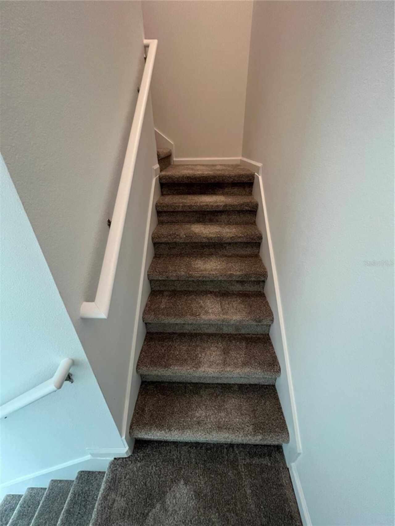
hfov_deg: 89.9
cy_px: 263
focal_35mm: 13
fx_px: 198
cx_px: 198
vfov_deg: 106.2
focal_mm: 1.57
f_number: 1.8
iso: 320
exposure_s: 1/60
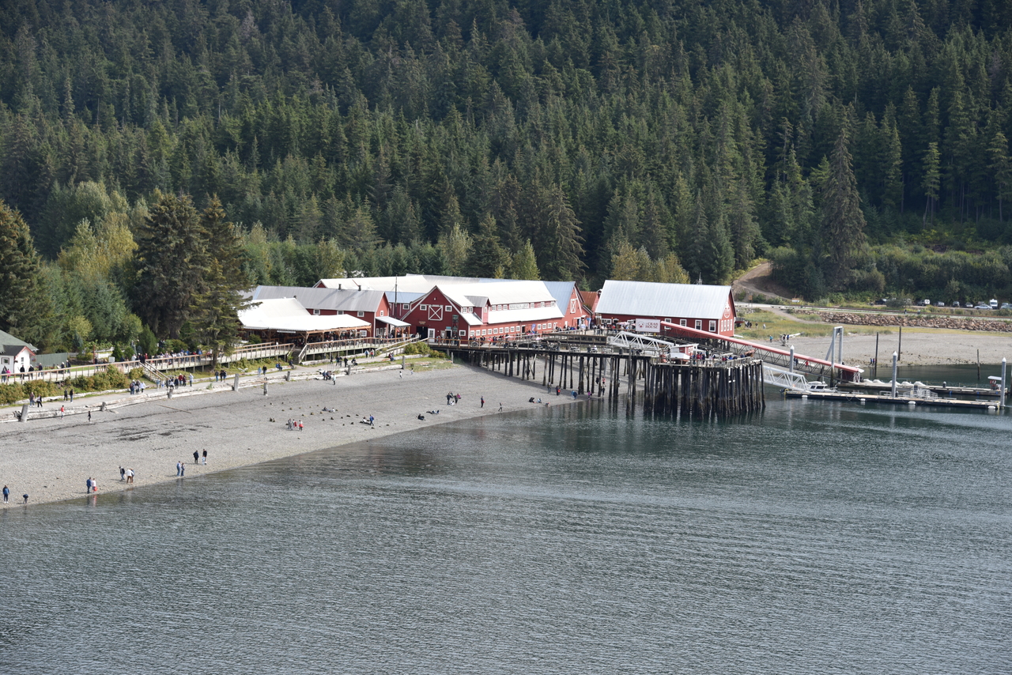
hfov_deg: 22.1
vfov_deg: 14.9
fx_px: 2587
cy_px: 338
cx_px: 506
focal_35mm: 92
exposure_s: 1/200
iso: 100
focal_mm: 92
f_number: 7.1
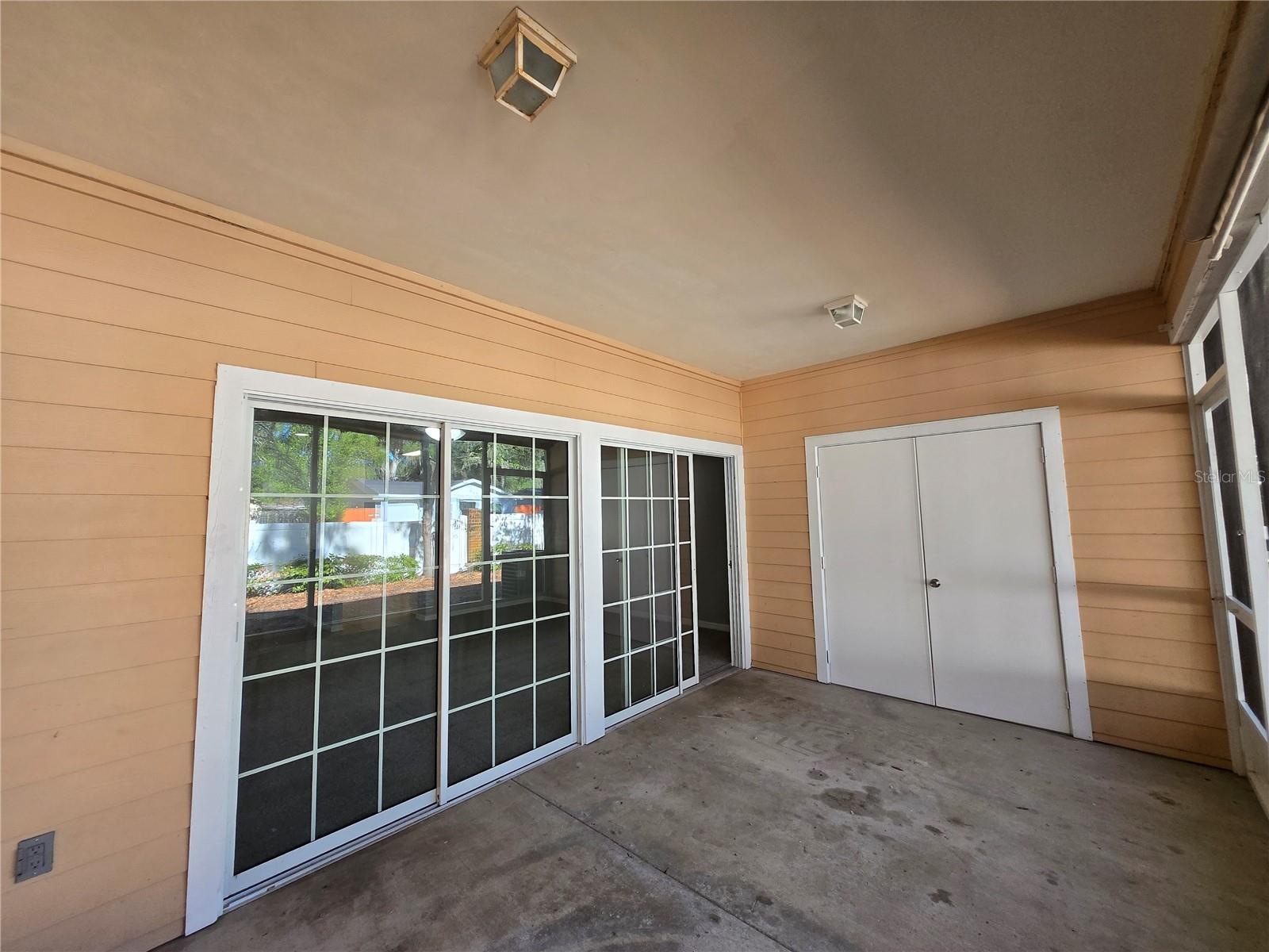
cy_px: 476
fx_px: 477
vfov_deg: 89.9
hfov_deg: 106.2
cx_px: 634
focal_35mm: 13
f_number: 2.2
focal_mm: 1.7
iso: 64
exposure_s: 1/60
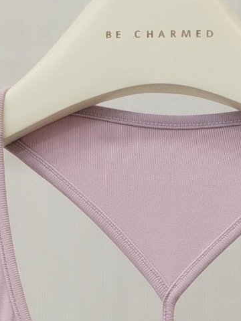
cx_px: 168
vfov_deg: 12.8
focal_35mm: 145
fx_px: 1346
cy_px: 496
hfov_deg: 10.2
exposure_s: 1/50
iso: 354
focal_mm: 4.75
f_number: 1.8
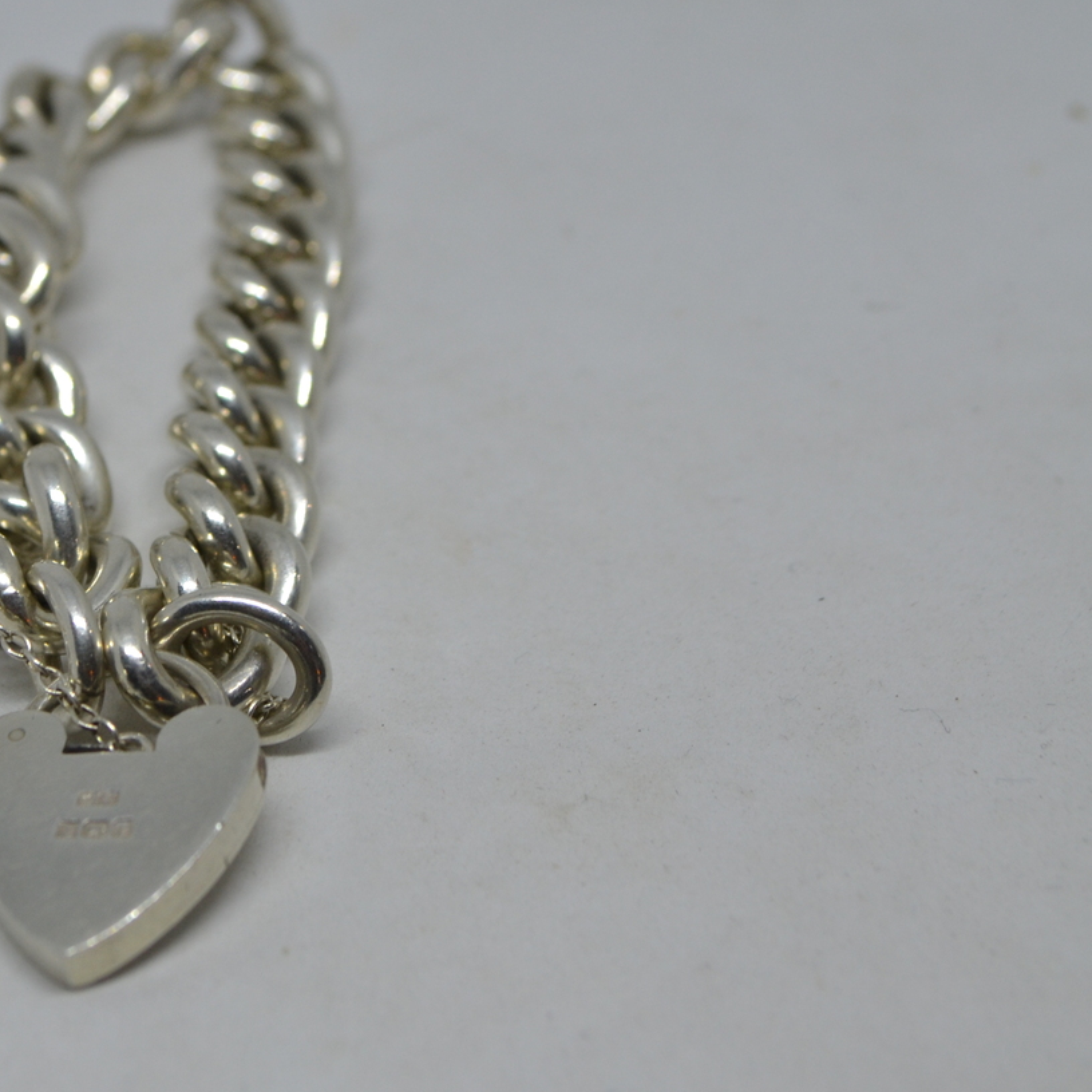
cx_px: 145
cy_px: 559
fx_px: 3034
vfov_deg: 20.4
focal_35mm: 85
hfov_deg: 20.1
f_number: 7.1
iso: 400
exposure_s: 1/60
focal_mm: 34
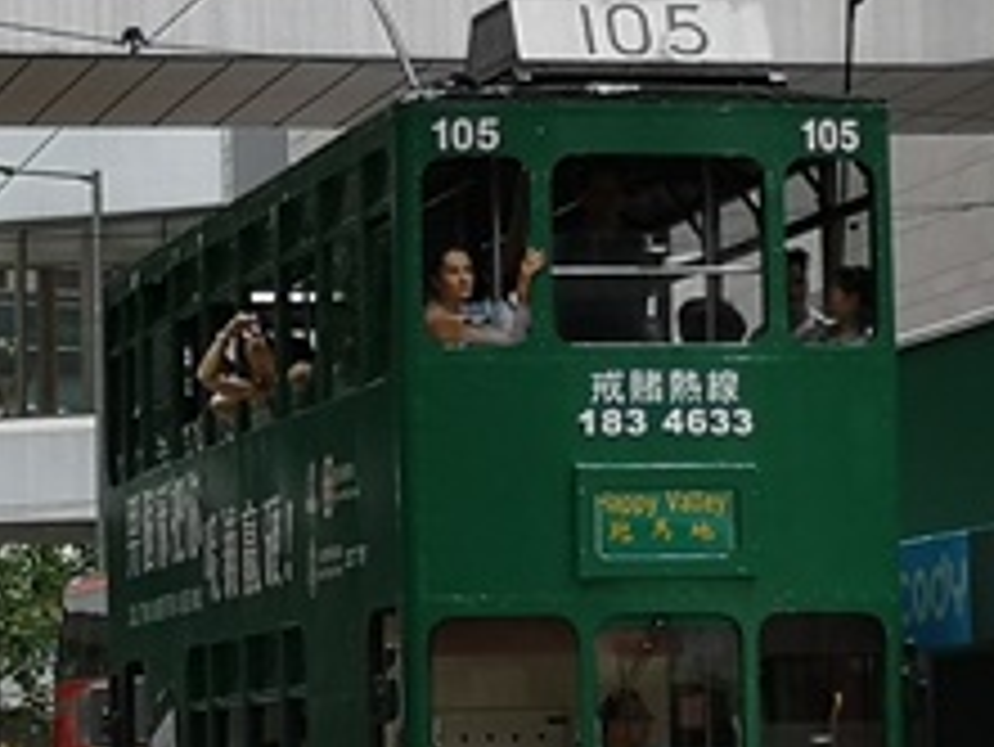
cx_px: 306
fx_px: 6349
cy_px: 482
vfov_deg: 6.7
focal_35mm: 221
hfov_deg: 8.9
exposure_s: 1/326
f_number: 1.8
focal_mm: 3.95
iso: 50
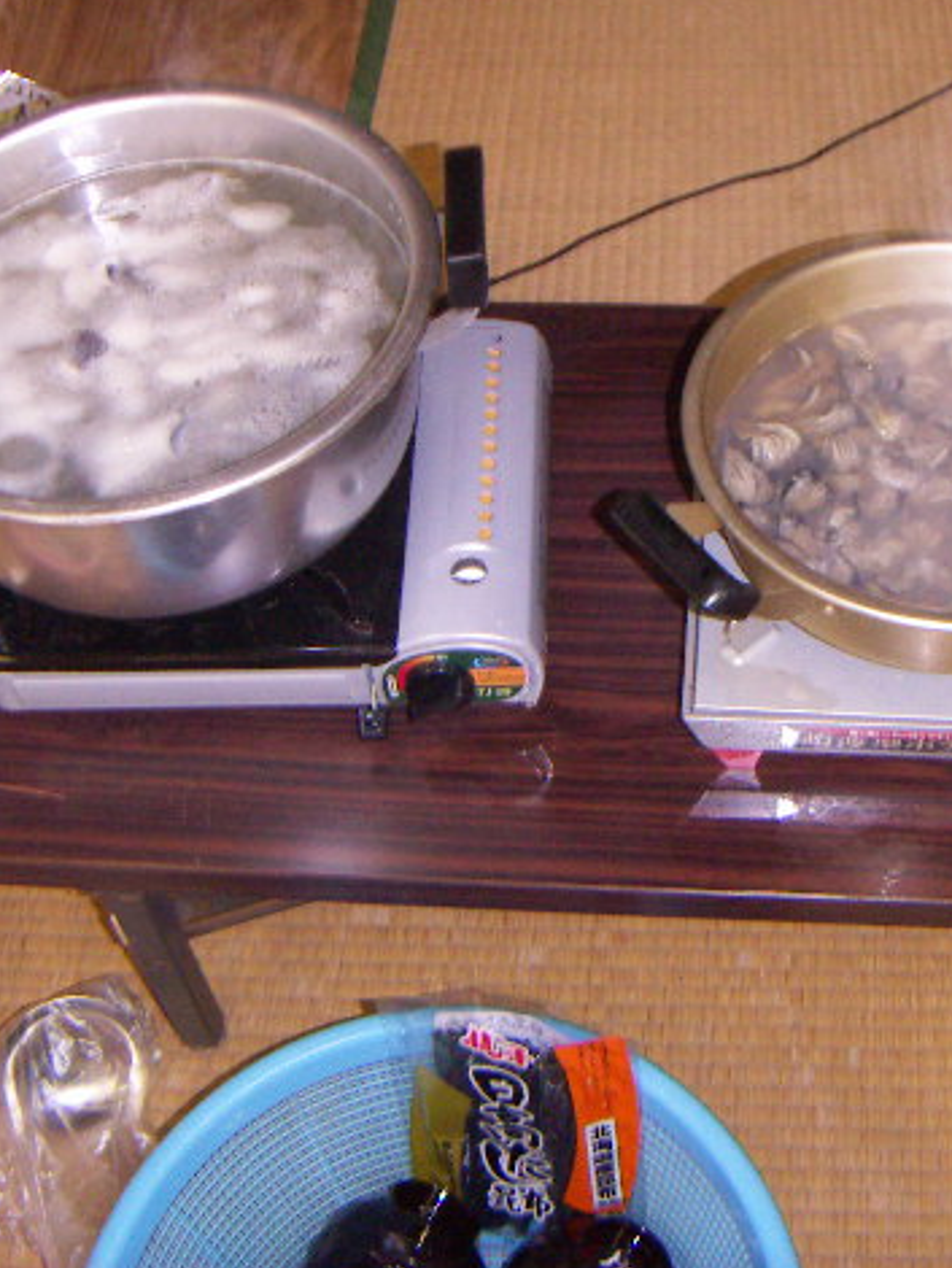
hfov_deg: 29.6
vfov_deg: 38.9
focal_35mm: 49
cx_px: 556
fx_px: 1795
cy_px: 631
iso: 200
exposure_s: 1/50
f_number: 2.8
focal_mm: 4.7
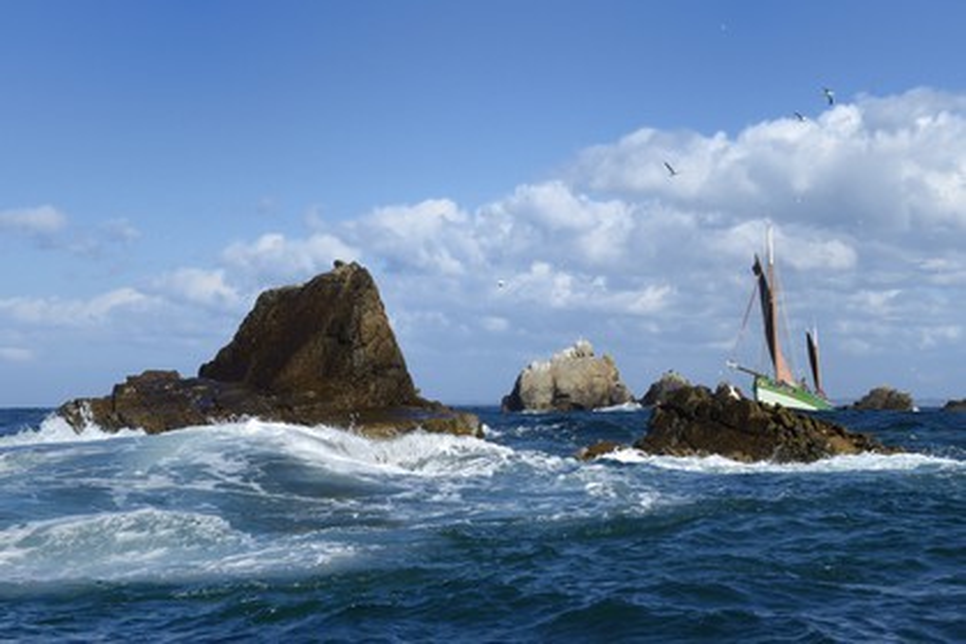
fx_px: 1664
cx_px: 483
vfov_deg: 21.9
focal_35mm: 62
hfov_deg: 32.4
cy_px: 322
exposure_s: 1/1250
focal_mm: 62
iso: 800
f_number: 14
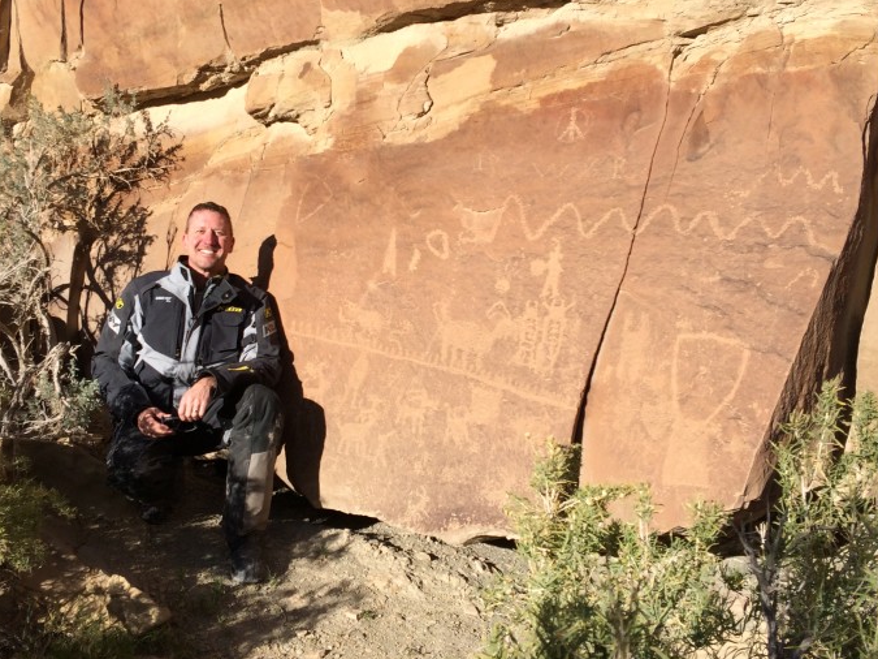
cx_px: 411
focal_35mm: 44
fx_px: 1116
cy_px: 288
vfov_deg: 32.8
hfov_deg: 42.9
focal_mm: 4.15
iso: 32
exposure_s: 1/2160
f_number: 2.2
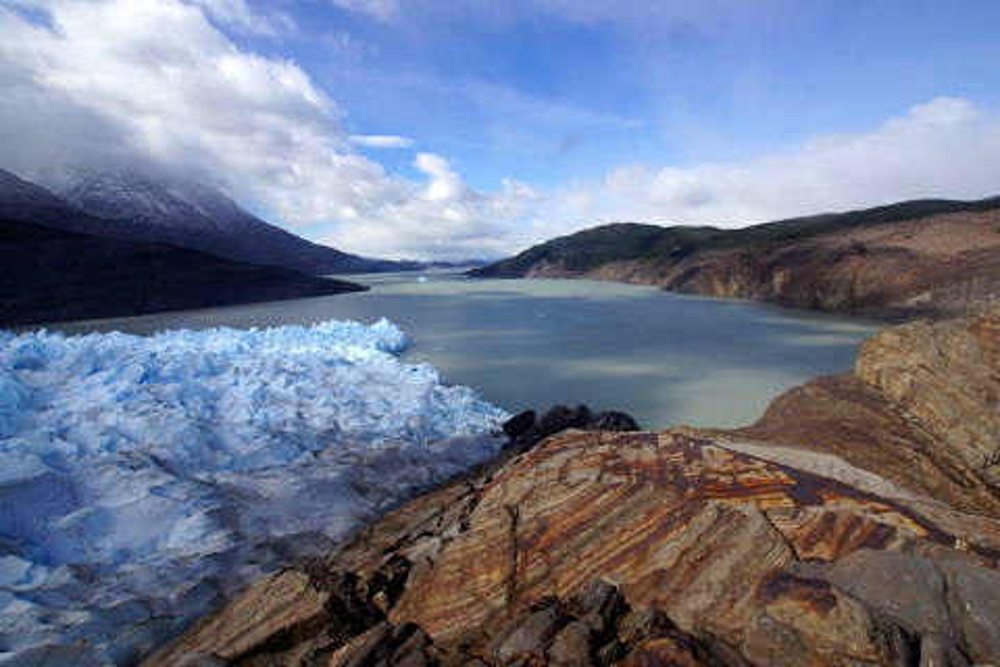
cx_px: 500
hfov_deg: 95.0
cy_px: 334
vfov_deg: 72.1
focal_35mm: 16
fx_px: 458
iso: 100
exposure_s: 1/125
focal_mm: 11
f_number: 13
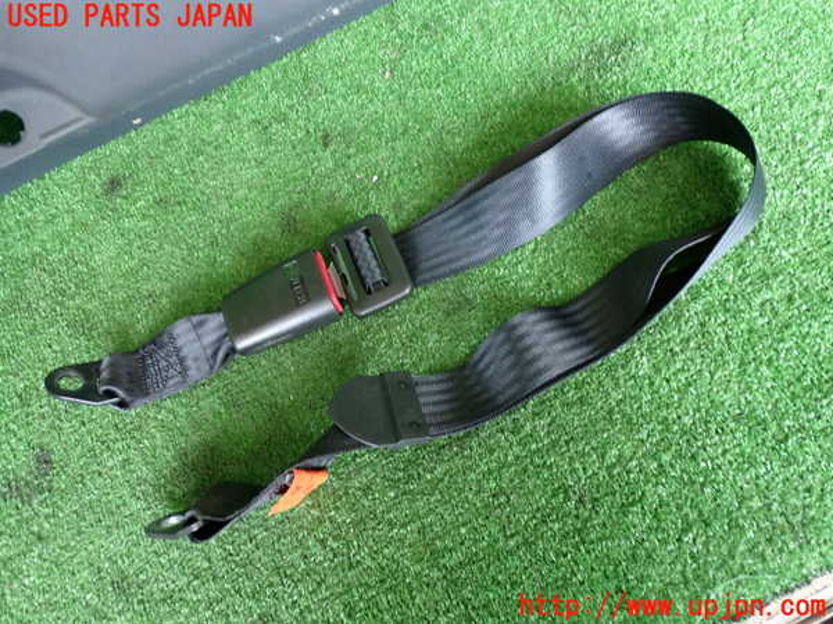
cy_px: 312
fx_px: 722
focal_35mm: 30
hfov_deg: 60.0
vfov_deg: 46.8
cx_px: 416
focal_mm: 5.4
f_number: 2.3
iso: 200
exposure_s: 1/40
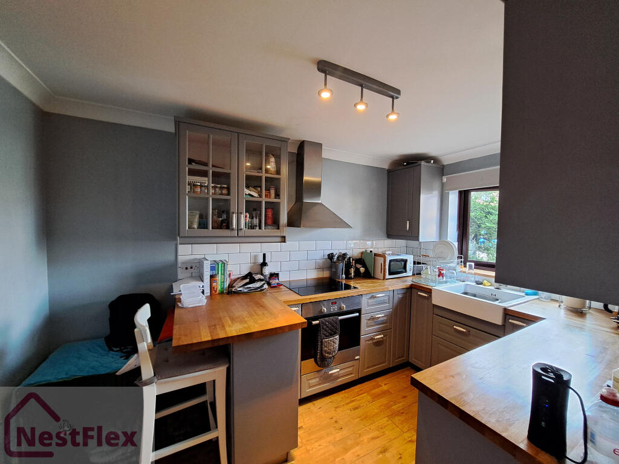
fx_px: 232
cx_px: 310
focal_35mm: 13
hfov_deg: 106.2
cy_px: 232
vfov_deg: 89.9
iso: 160
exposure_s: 1/50
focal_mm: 1.74
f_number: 2.2
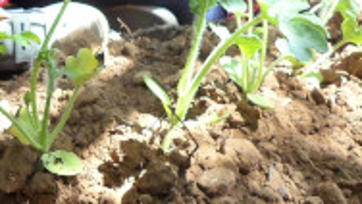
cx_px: 21
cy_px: -77
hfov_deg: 33.6
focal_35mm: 58
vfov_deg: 18.9
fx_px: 557
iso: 80
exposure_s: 1/90
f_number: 2.5
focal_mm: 4.5
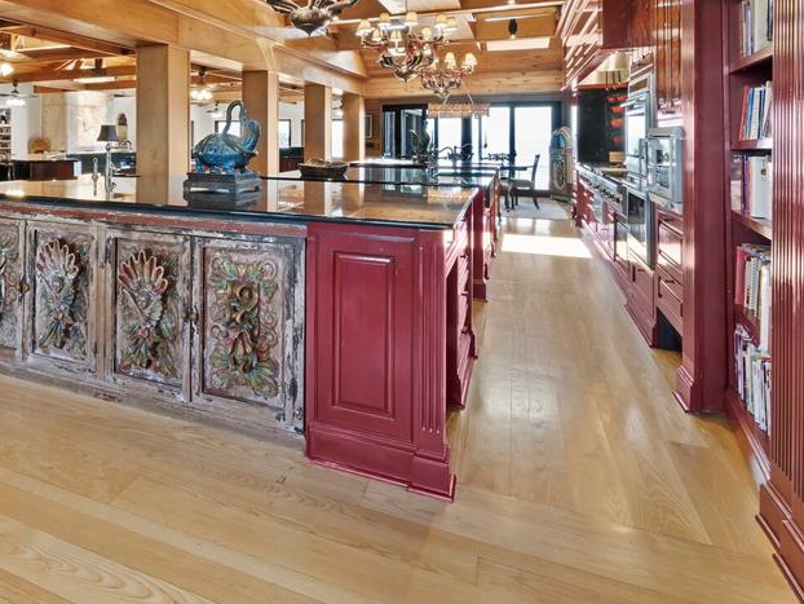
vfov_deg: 55.6
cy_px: 140
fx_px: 534
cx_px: 253
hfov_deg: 71.2
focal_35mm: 23
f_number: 11
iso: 200
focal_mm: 7
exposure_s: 1.6
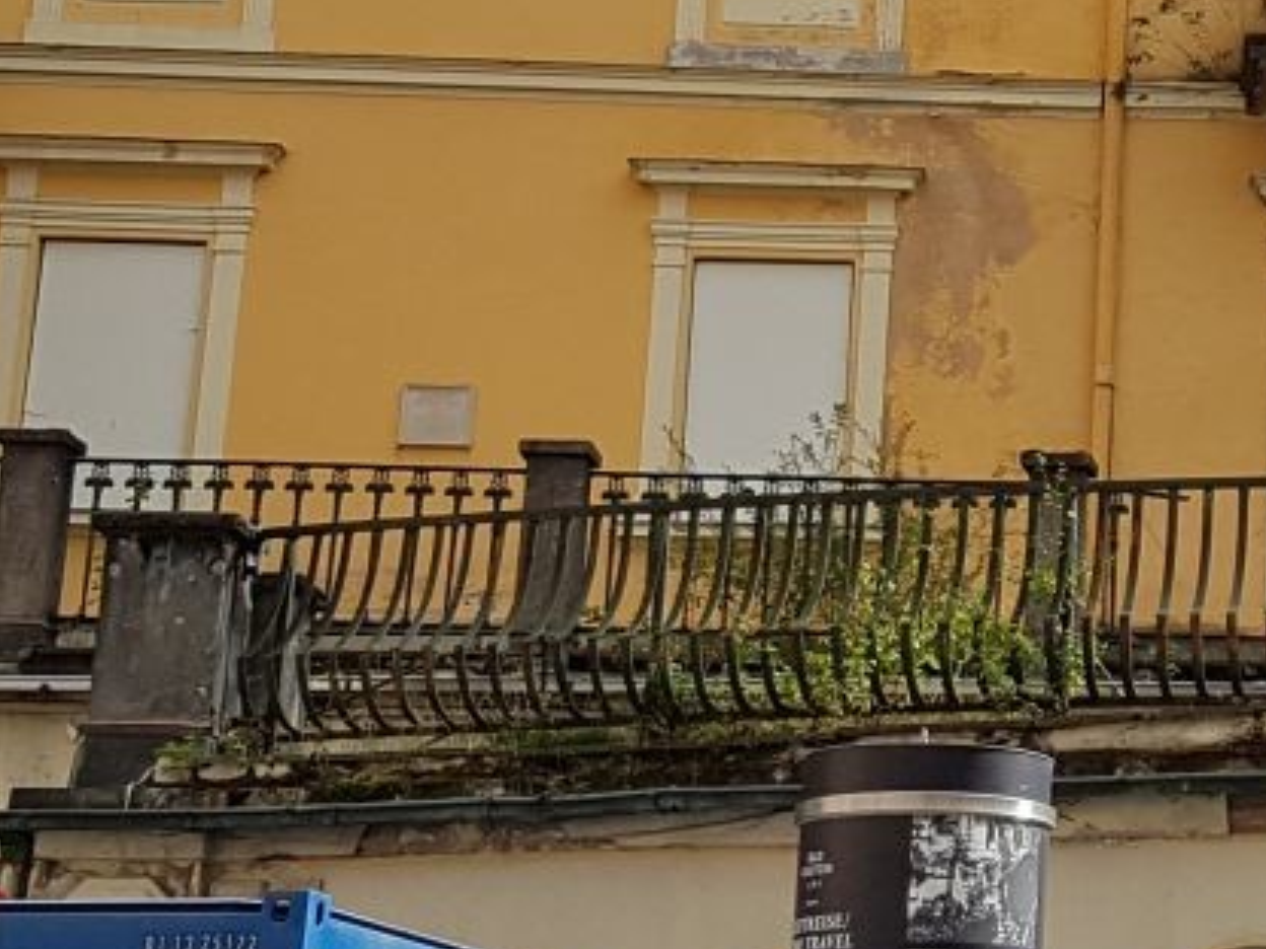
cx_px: 1552
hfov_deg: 18.5
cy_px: 143
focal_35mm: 100
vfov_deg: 14.7
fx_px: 3657
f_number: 1.7
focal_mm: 4.2
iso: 50
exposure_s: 1/1720
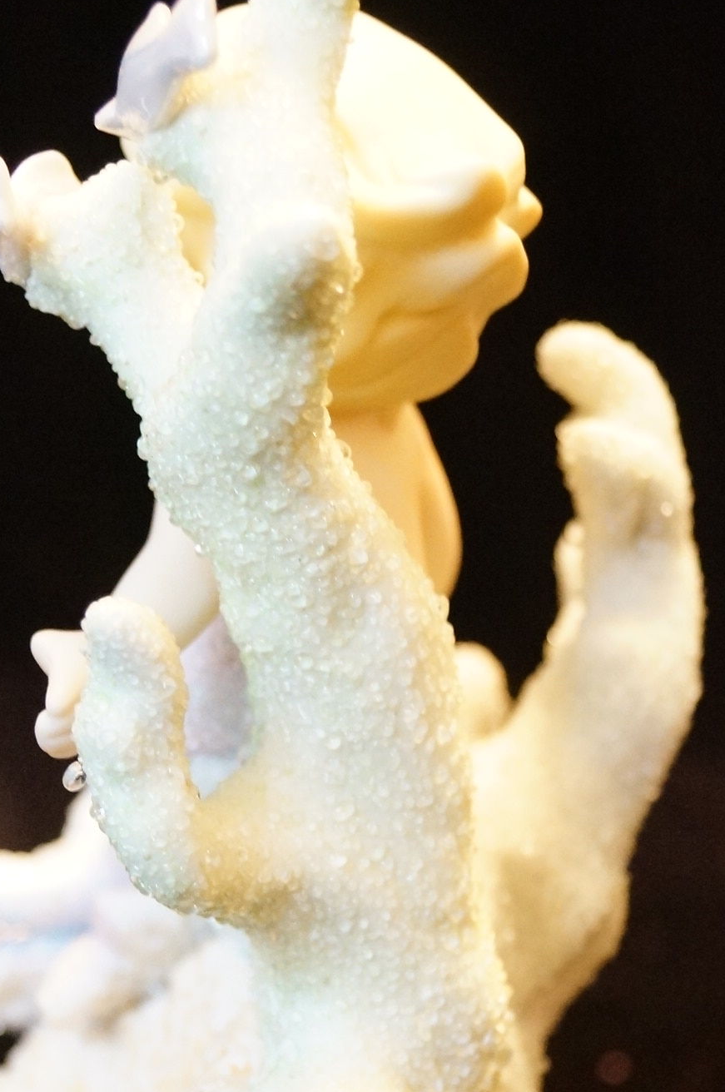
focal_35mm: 98
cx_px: 190
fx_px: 2967
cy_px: 701
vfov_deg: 20.8
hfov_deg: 13.9
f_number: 5
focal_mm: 35
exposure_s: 1/10
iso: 3200
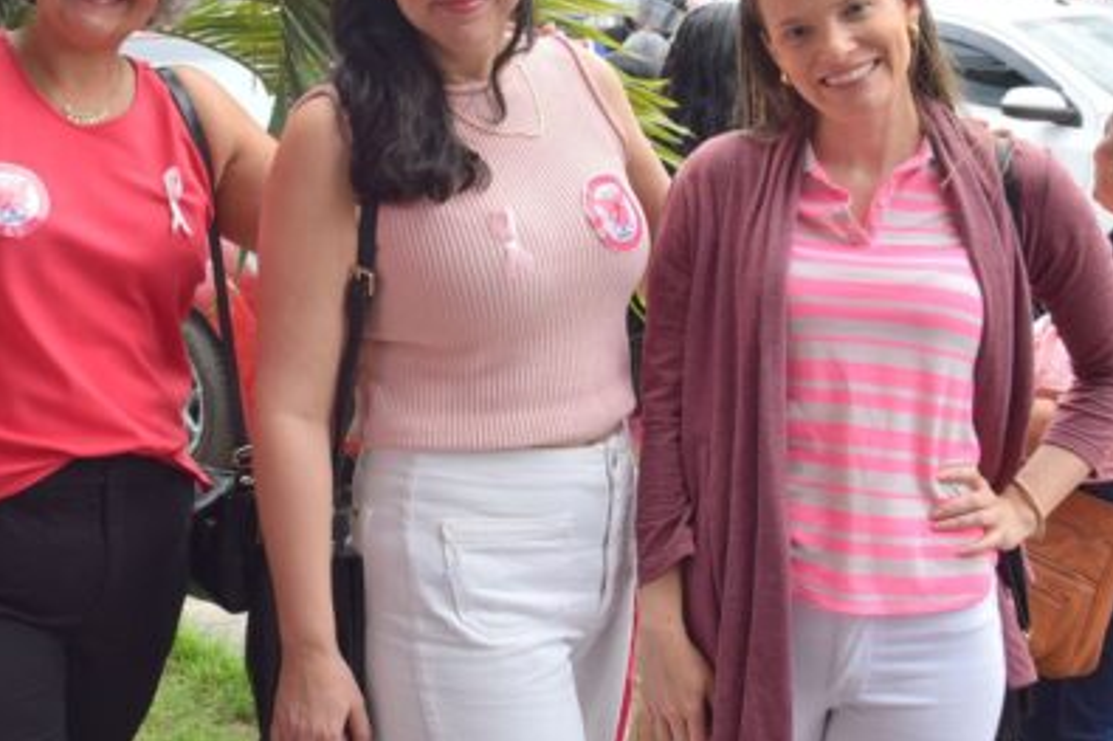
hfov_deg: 31.1
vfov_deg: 21.7
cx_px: 135
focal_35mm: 62
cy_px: 182
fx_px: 1916
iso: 280
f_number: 8
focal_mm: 22
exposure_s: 1/250
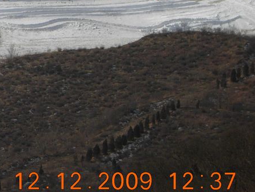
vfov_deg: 4.1
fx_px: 2645
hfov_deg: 5.5
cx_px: -97
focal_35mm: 359
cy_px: -35
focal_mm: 26.3
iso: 50
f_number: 6.5
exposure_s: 1/470
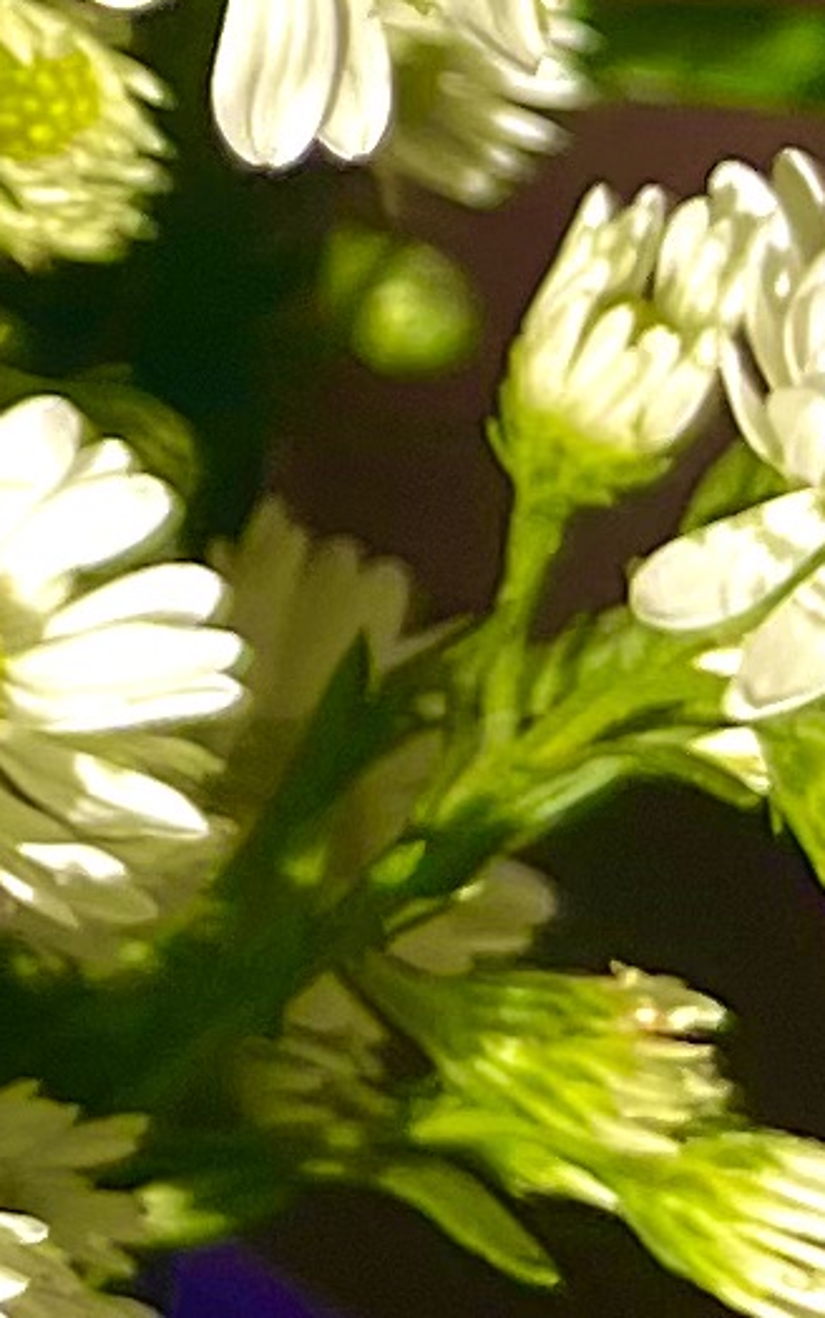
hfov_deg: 5.3
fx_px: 7618
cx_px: -2684
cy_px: -1378
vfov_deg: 9.2
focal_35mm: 212
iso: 50
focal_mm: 5.1
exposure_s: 1/1009
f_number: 1.6
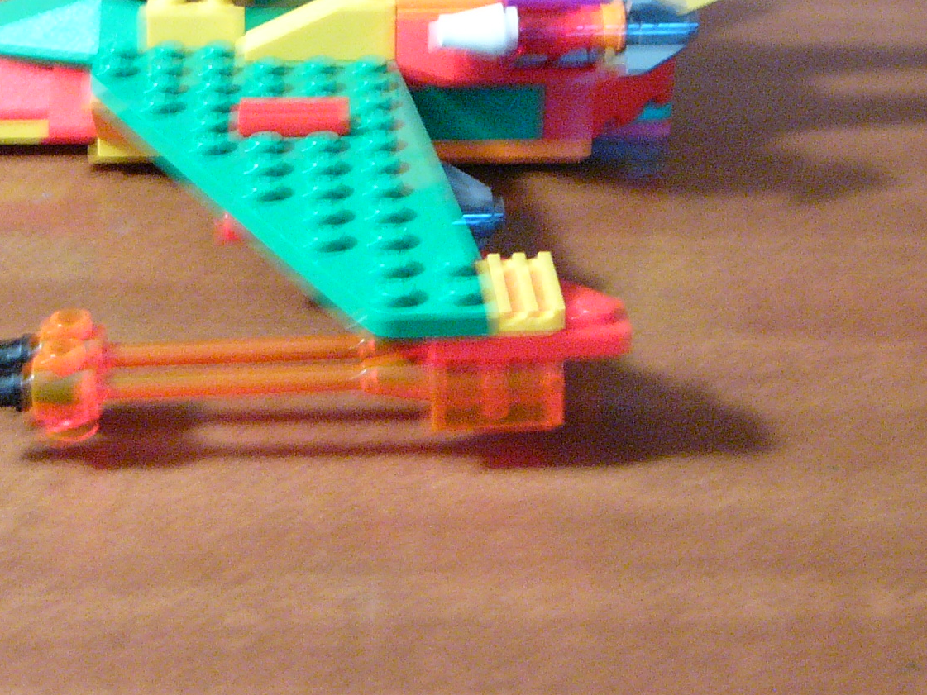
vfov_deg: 19.6
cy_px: 95
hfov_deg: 26.3
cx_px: 359
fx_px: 1982
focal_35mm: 74
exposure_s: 1/8
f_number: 2.8
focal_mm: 6
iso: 200
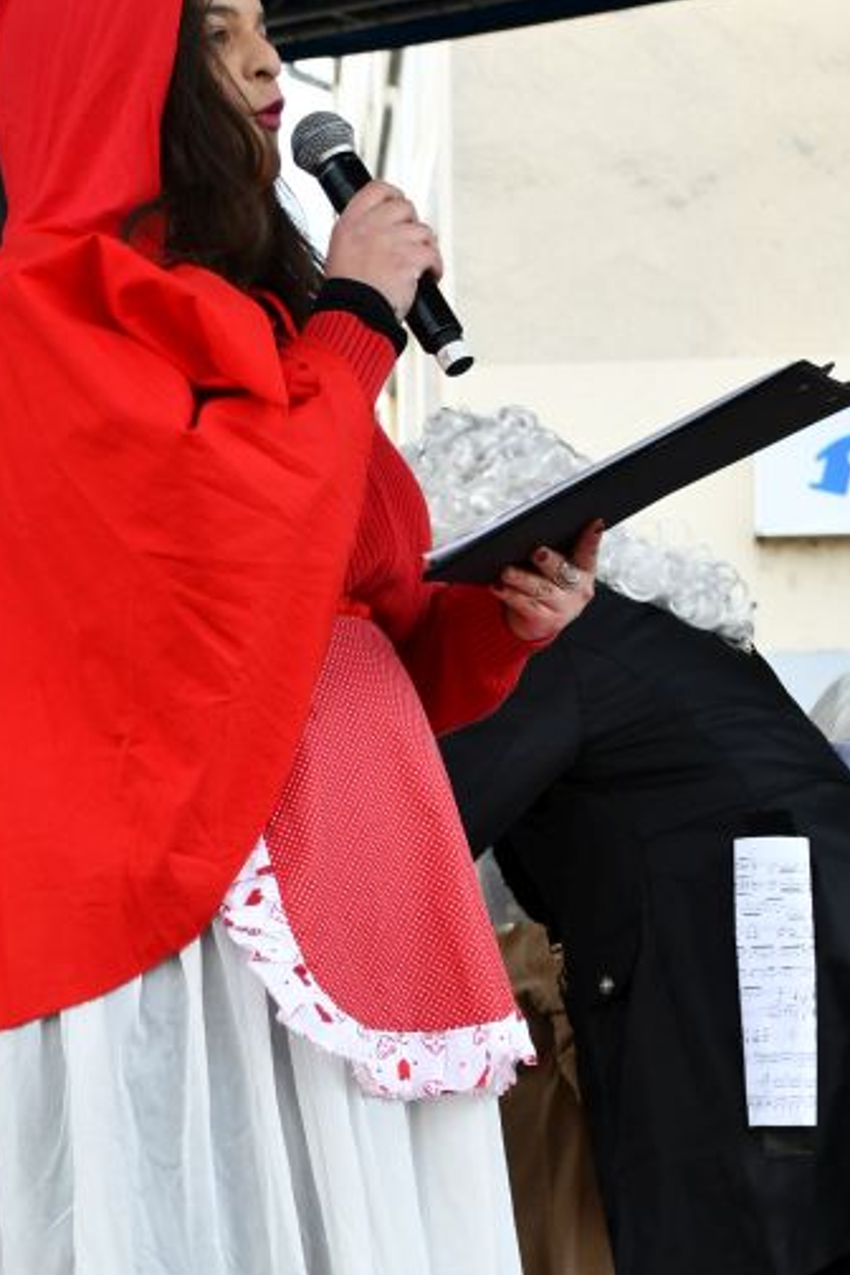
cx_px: 291
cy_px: 964
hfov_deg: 13.8
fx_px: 3506
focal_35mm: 99
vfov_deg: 20.4
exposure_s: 1/250
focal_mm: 35
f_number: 5.6
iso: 400
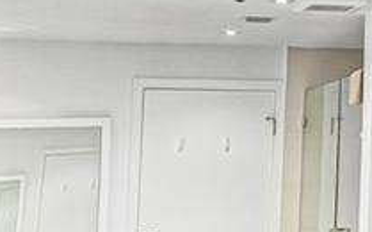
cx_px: 502
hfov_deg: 15.8
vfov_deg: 10.3
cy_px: 273
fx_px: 1266
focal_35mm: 125
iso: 1000
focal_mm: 16
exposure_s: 1/6
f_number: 9
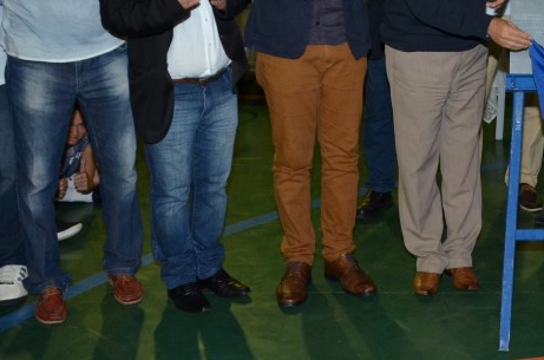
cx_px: 502
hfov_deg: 28.4
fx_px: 1025
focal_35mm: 68
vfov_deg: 19.7
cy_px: 61
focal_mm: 18
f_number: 4
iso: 800
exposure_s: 1/60
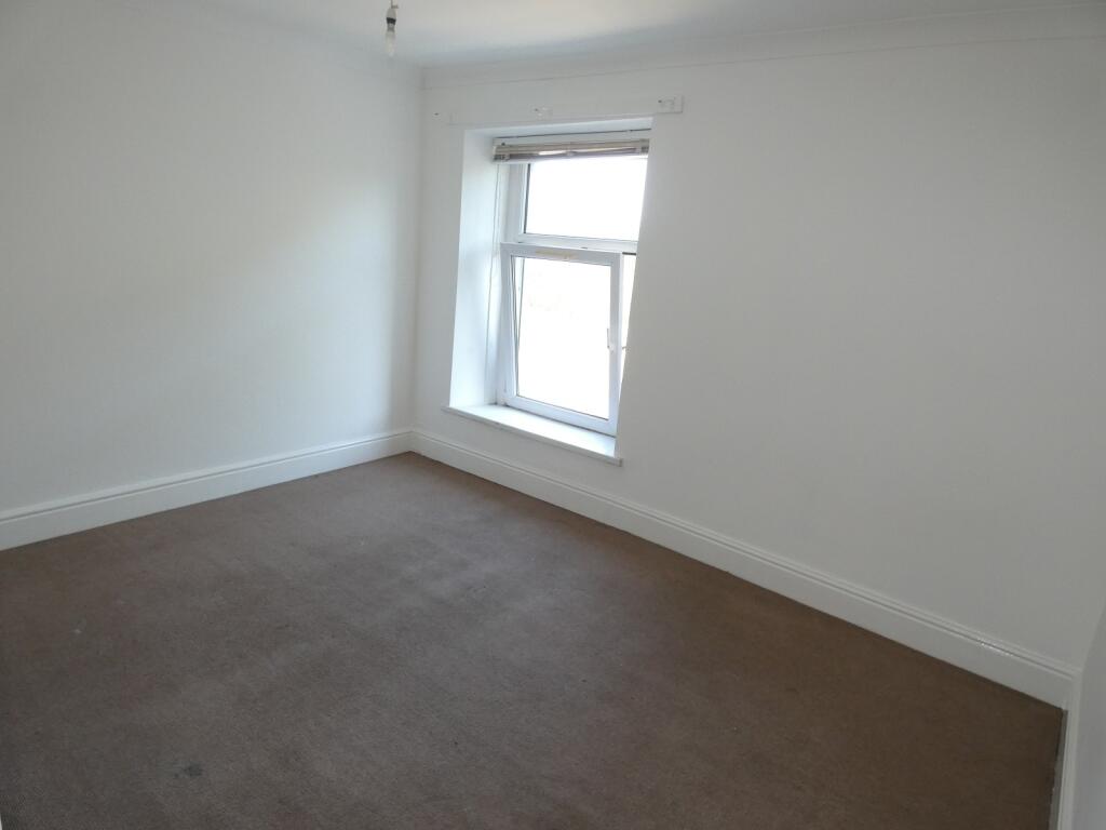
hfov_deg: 81.7
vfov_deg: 66.0
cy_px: 415
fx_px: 639
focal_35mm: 20
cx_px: 553
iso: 160
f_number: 2.8
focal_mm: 3.6
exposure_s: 1/60
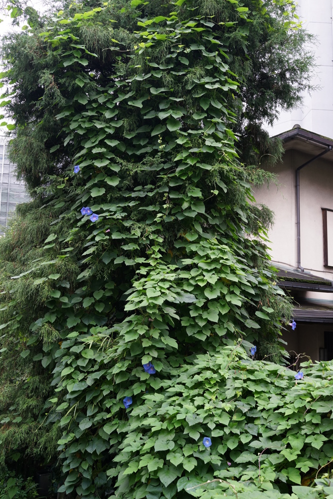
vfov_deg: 53.1
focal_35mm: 36
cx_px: 162
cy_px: 254
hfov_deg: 36.9
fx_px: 499
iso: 500
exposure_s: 1/80
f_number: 5.6
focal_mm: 35
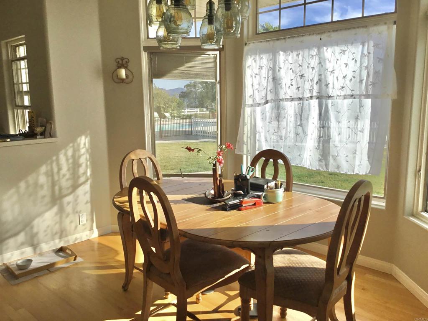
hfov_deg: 58.4
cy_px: 160
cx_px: 214
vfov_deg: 45.4
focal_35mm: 31
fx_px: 383
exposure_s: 1/1253
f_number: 2.4
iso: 25
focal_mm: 3.3
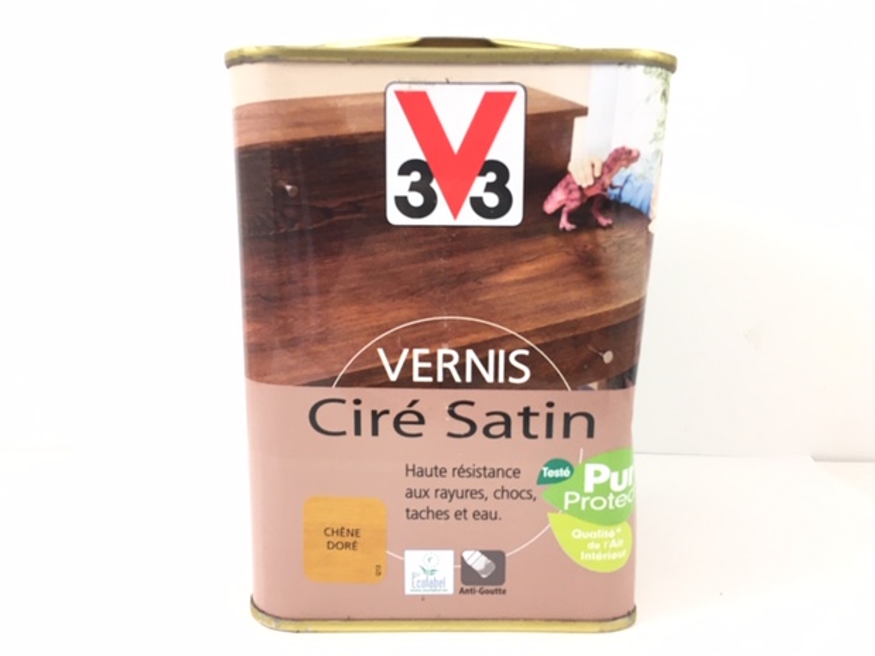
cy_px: 336
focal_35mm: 30
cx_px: 447
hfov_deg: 60.0
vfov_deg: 46.8
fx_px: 758
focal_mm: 4.15
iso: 50
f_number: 2.2
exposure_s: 1/33
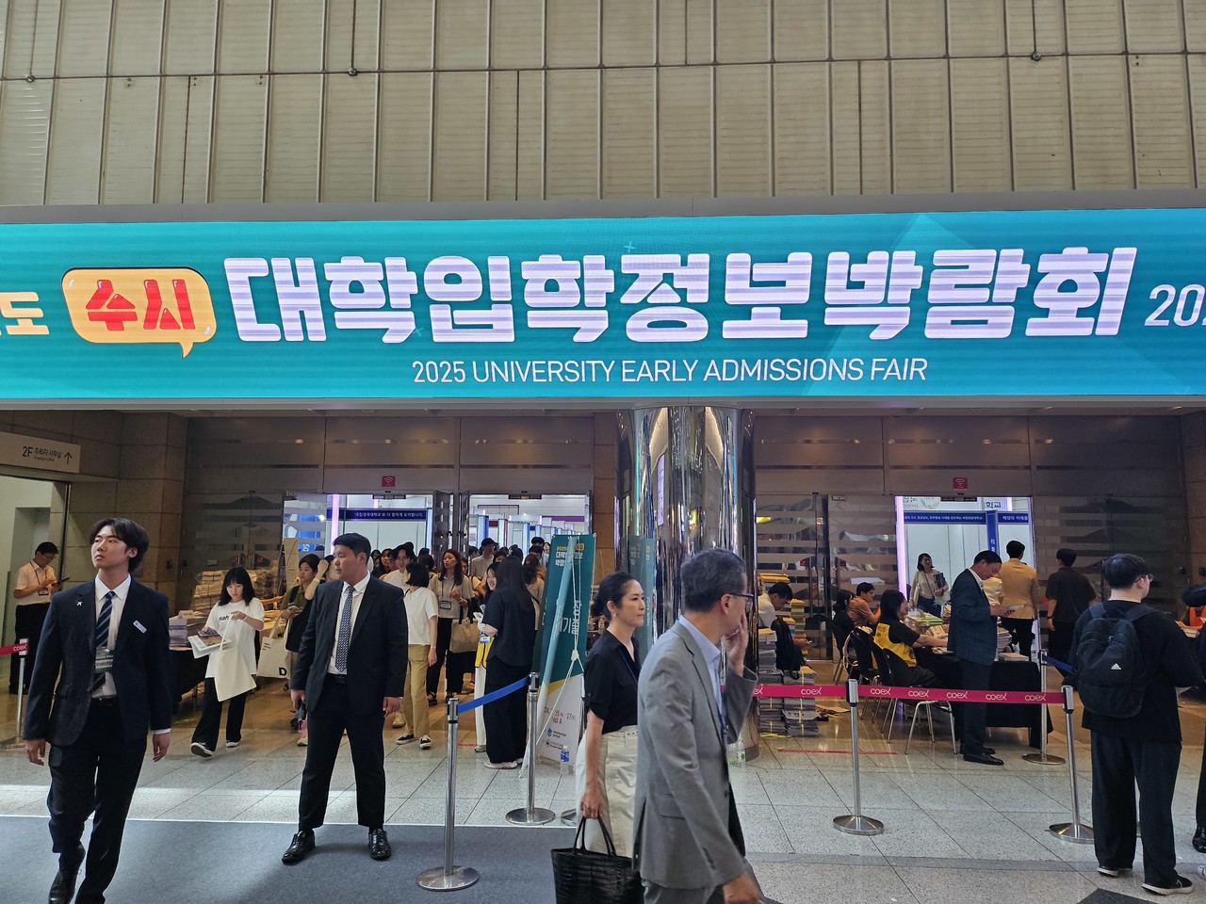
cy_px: 452
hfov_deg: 71.6
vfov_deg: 56.8
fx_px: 836
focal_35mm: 24
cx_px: 603
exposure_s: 1/180
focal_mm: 5
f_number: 1.8
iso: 200
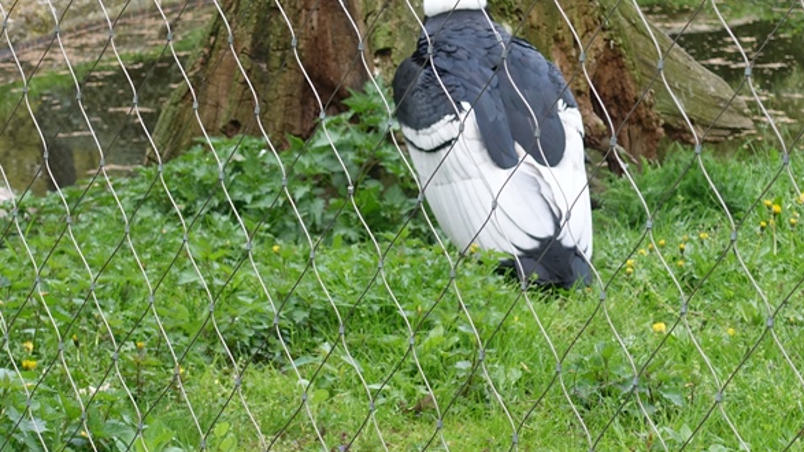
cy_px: 117
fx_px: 2728
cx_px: 408
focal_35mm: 128
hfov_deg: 16.8
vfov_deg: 9.5
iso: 125
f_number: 4.5
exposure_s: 1/80
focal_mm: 25.7
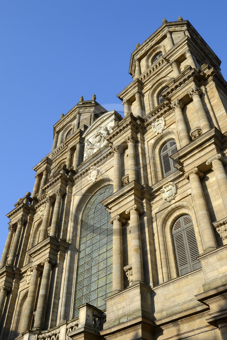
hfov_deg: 36.8
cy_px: 170
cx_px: 114
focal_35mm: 36
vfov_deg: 53.2
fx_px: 341
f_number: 20
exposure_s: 1/160
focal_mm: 36
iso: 400
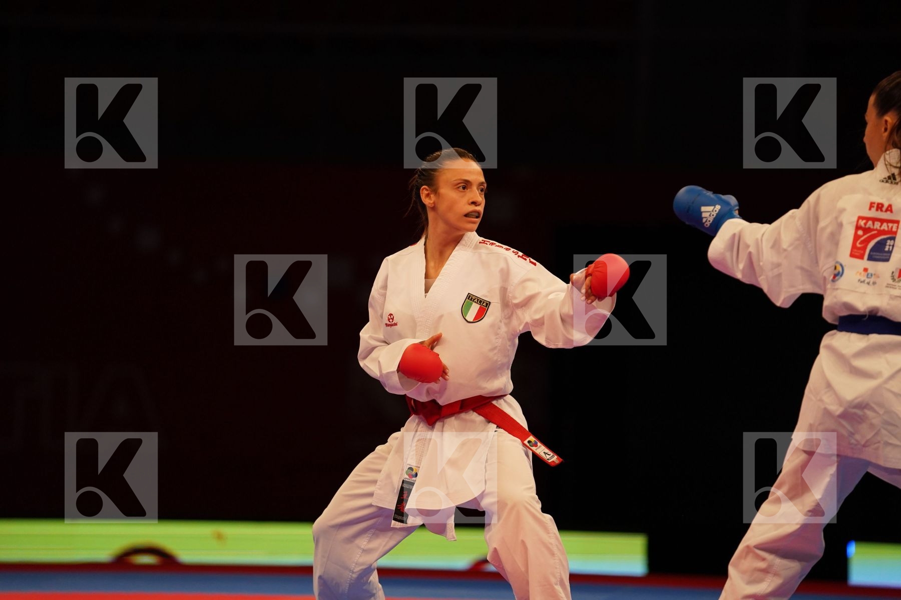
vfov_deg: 6.9
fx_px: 5005
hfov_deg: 10.3
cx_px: 450
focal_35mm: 200
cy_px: 300
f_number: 2.8
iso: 1600
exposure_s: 1/1000
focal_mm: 200
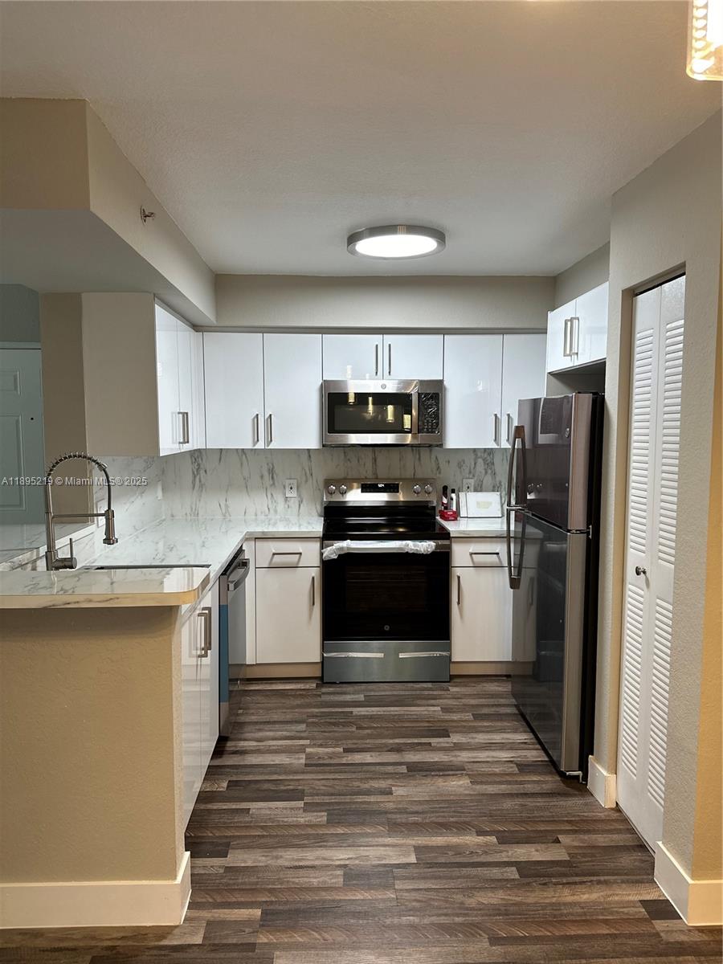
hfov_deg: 56.8
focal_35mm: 24
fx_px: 668
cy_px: 482
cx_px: 362
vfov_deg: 71.6
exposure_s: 1/60
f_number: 1.78
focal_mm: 6.86
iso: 125
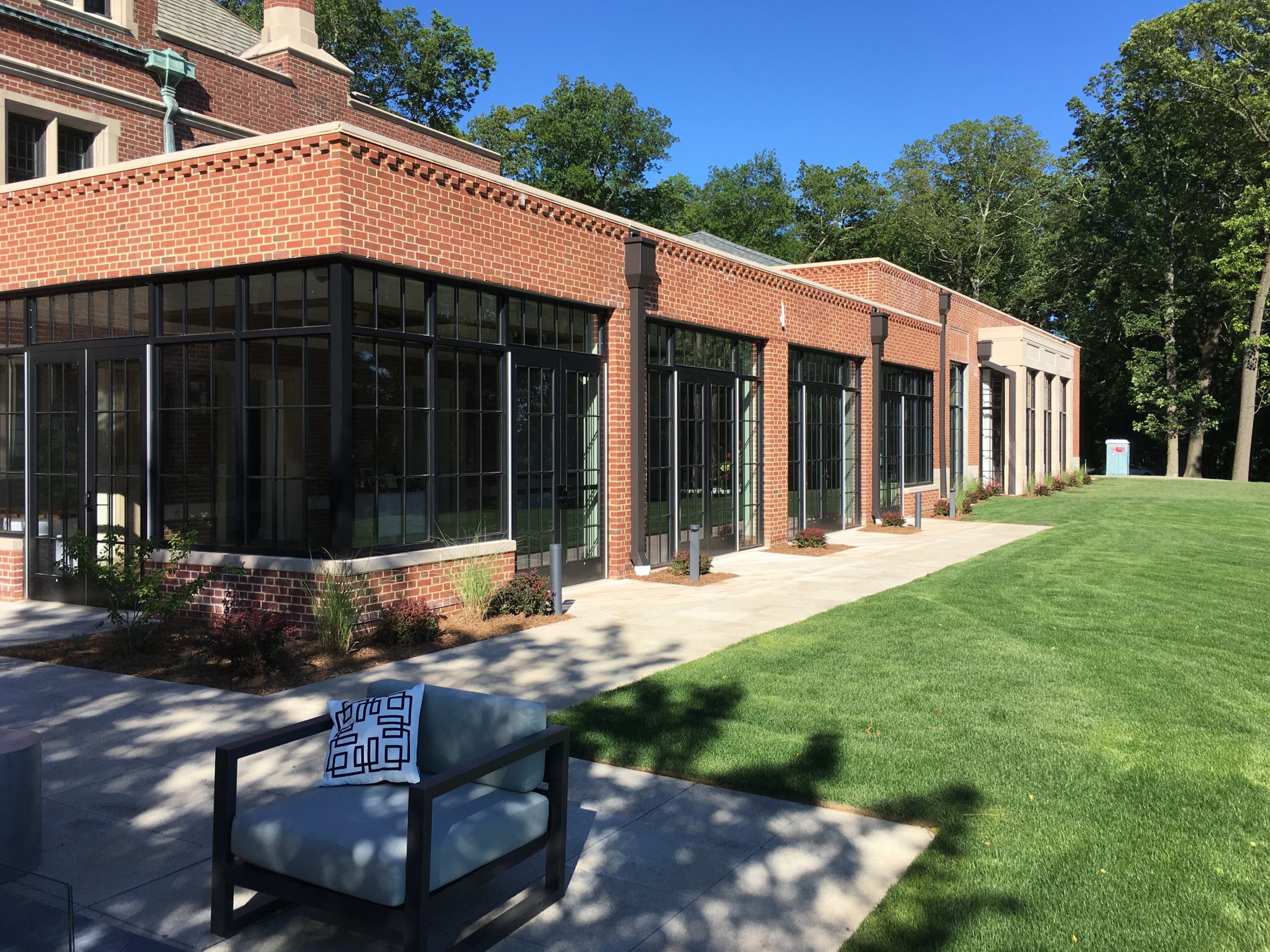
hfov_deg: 60.0
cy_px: 465
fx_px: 1101
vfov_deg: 46.8
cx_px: 641
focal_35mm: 30
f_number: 2.2
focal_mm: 4.15
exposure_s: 1/1148
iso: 25
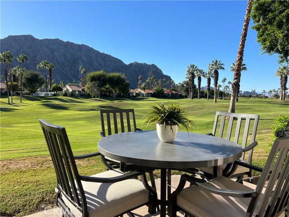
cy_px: 108
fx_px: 217
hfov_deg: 67.3
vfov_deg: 53.1
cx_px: 144
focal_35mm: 26
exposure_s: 1/3571
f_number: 1.5
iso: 50
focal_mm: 5.7
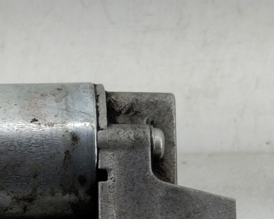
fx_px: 746
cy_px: 284
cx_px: 14
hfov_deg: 20.3
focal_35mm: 92
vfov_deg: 15.9
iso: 55
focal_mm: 4.38
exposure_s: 1/171
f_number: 1.73
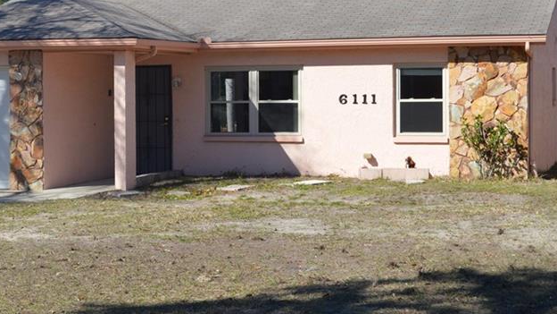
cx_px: 164
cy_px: 117
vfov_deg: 15.1
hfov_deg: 26.3
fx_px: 1179
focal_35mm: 80
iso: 100
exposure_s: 1/250
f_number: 8
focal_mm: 31
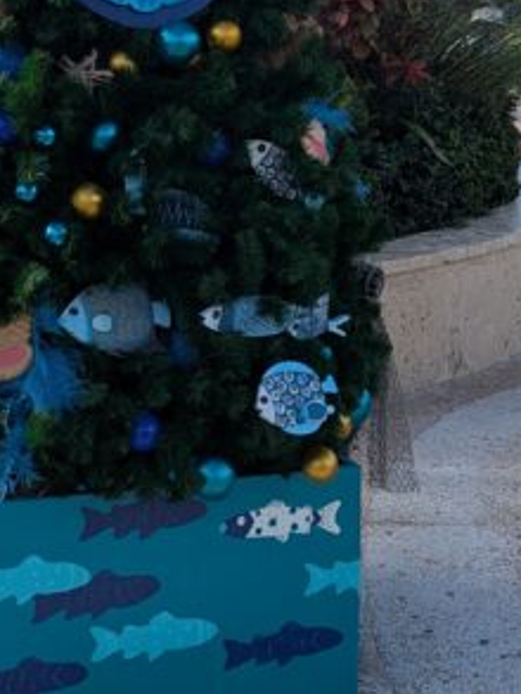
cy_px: 14
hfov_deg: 17.5
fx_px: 1684
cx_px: 134
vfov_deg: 22.5
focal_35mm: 84
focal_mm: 6.81
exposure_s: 1/2262
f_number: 1.85
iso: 47
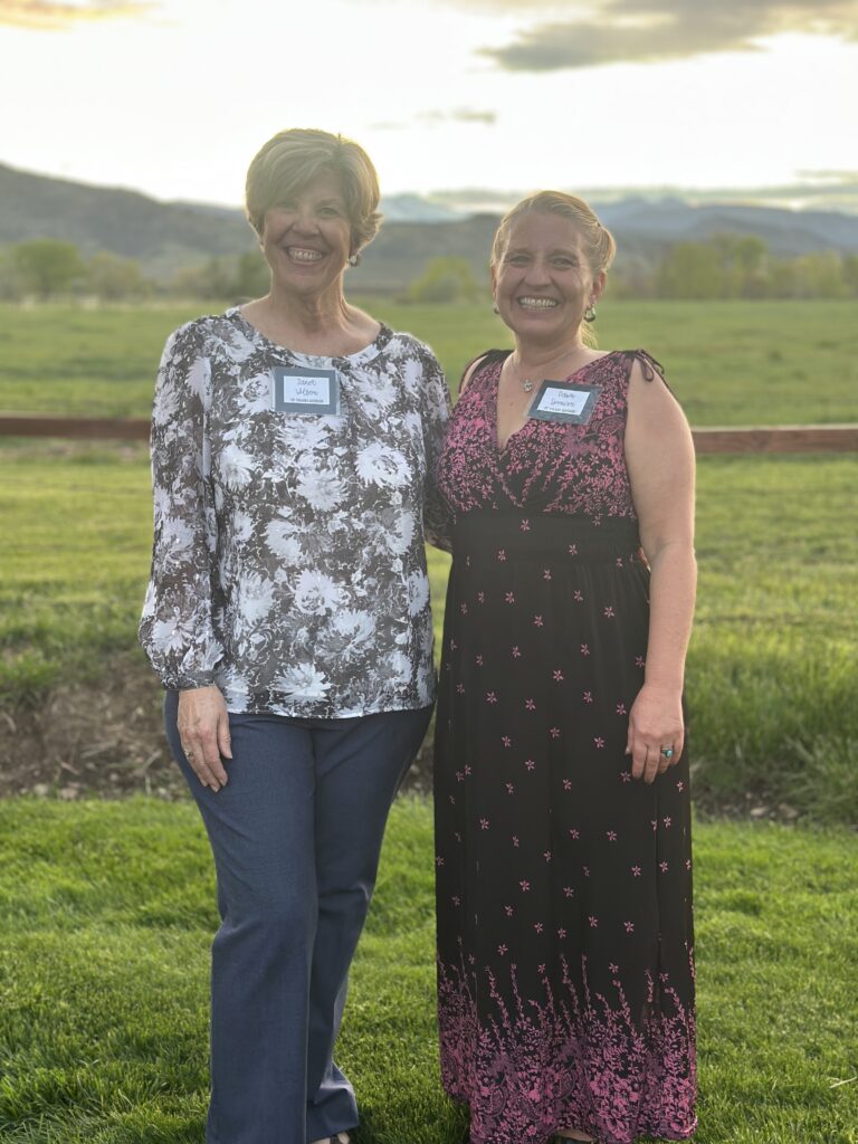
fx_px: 1586
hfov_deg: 30.3
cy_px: 572
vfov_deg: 39.7
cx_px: 429
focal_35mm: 48
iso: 125
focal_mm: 6.86
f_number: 1.78
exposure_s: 1/76
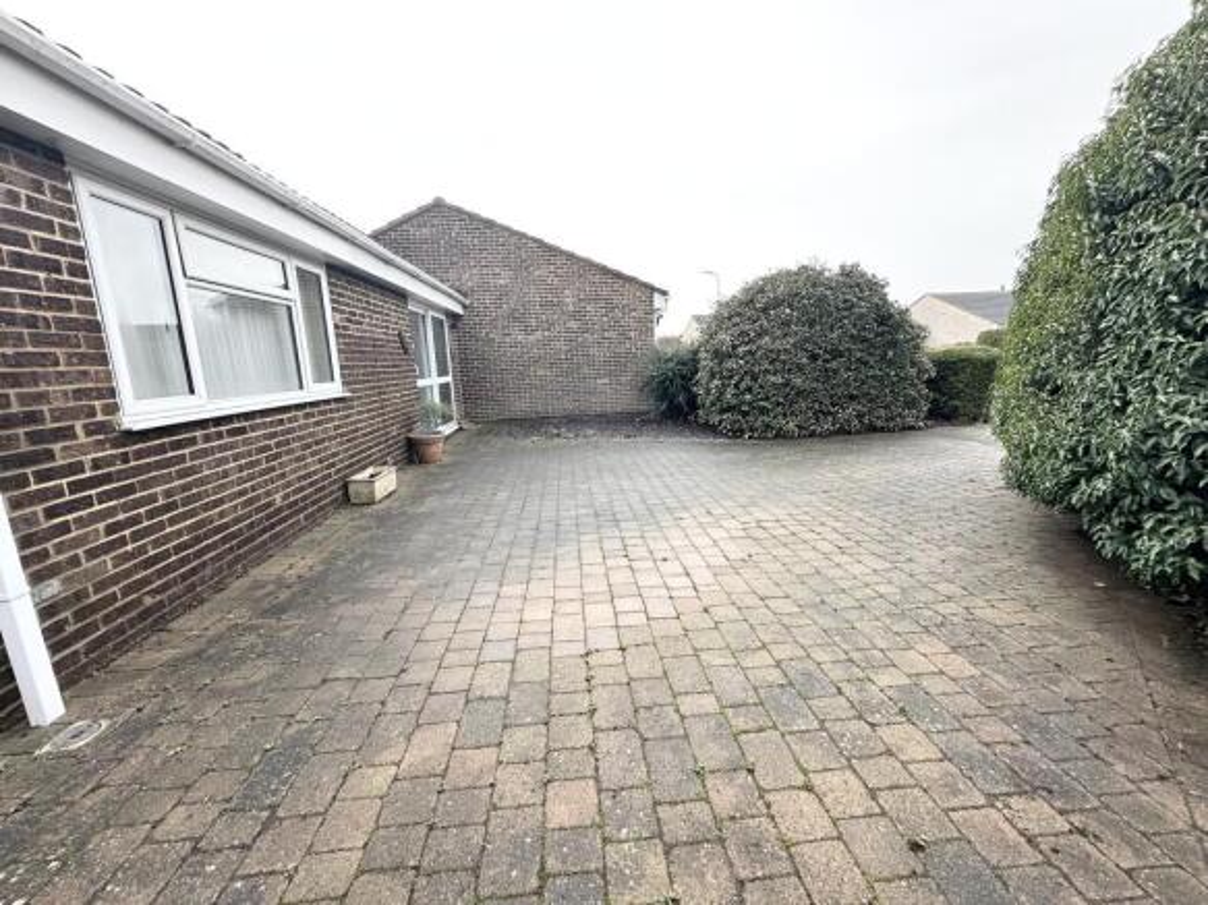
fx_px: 488
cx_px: 604
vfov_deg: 85.7
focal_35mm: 14
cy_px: 452
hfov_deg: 102.1
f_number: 2.2
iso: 125
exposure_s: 1/99
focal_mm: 2.22
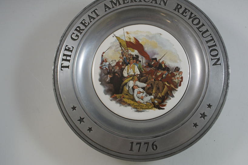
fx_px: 227
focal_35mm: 33
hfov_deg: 57.1
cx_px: 137
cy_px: 76
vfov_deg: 39.9
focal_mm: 18
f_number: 5.6
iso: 400
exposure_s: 1/125
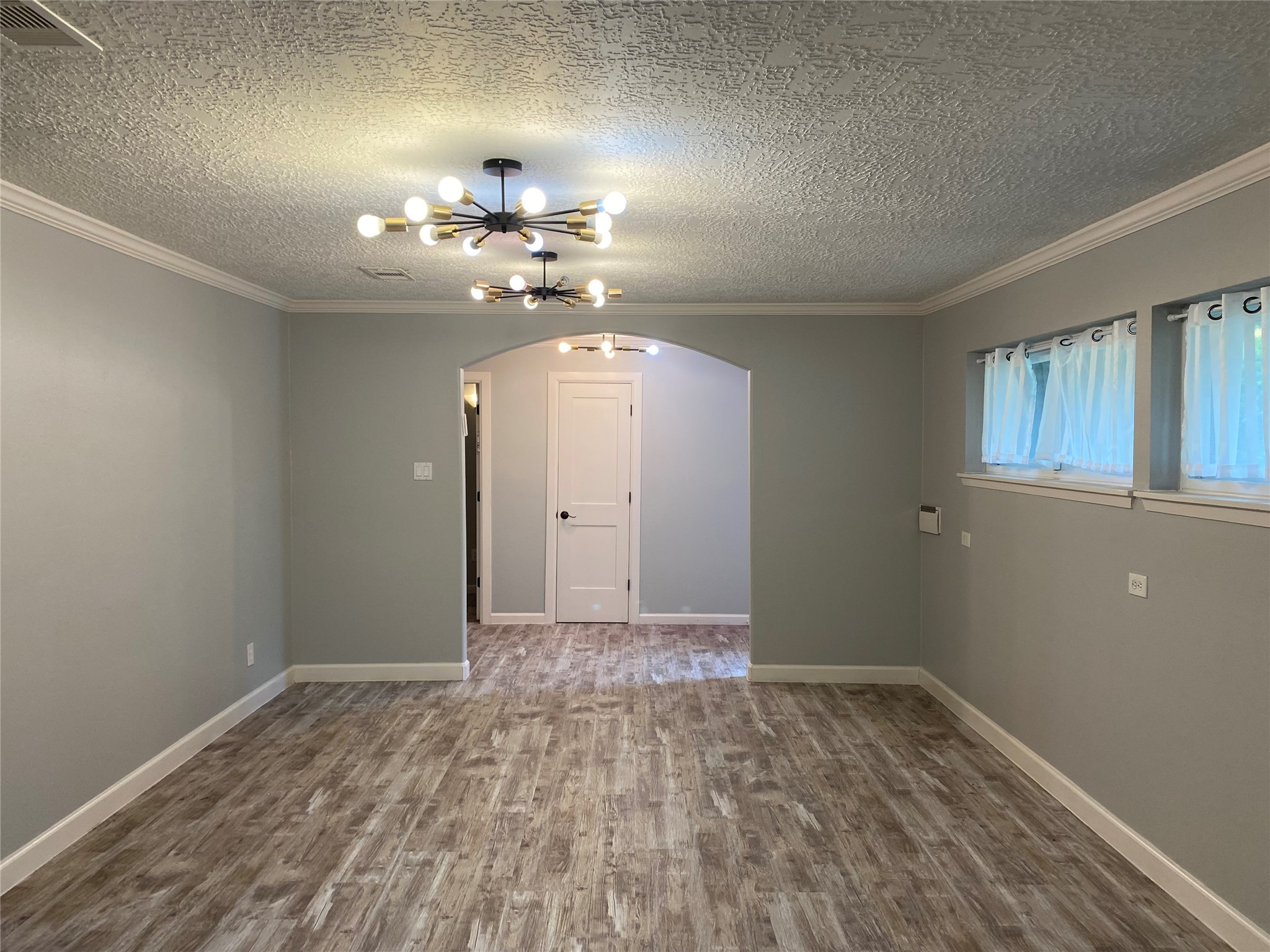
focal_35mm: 26
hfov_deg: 67.3
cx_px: 635
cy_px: 476
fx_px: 954
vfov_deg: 53.1
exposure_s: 1/60
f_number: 1.8
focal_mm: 4.25
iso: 64
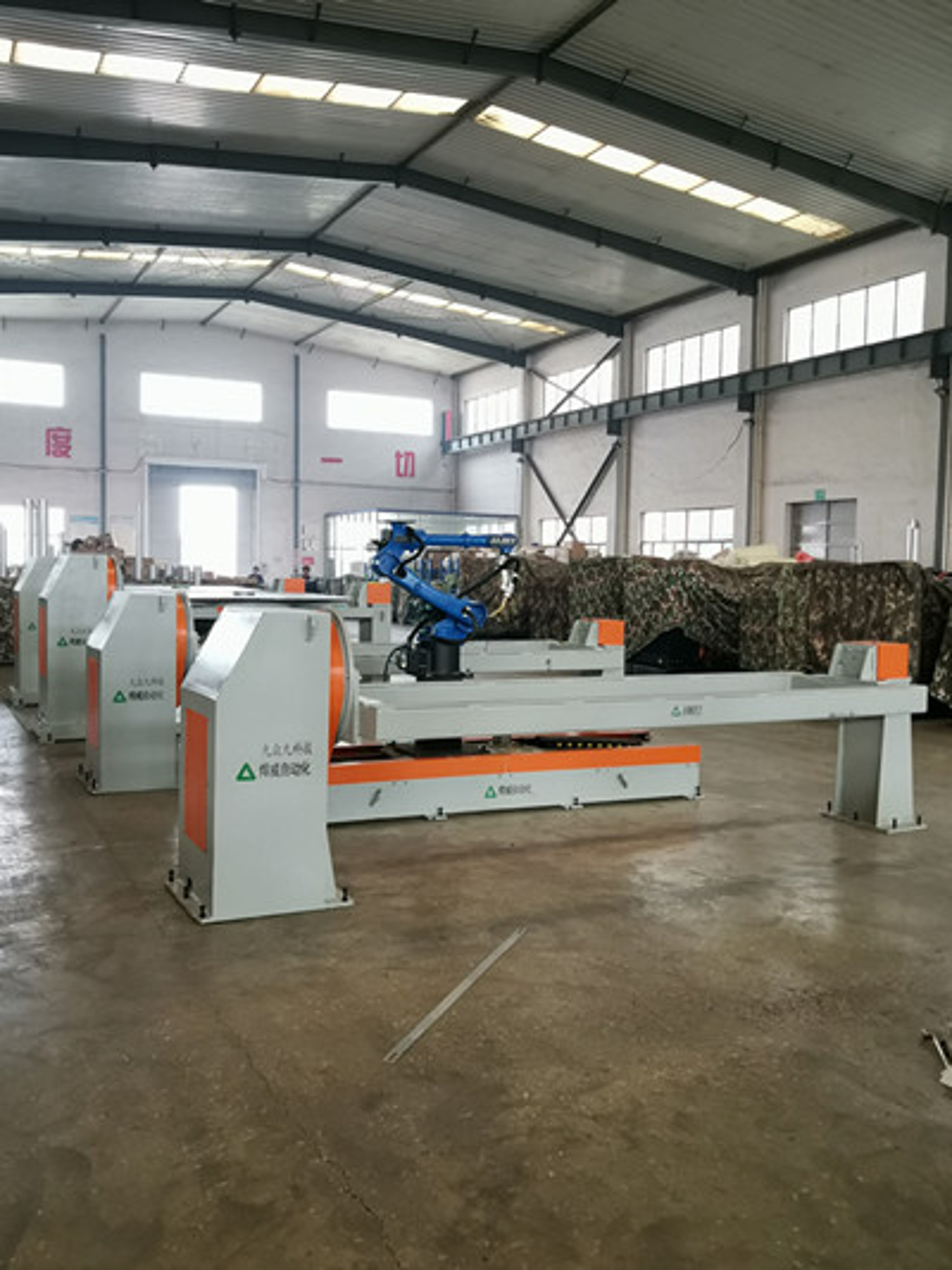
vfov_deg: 60.0
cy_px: 635
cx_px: 476
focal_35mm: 30
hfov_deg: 46.8
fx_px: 1100
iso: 160
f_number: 1.8
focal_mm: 3.95
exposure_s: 1/50
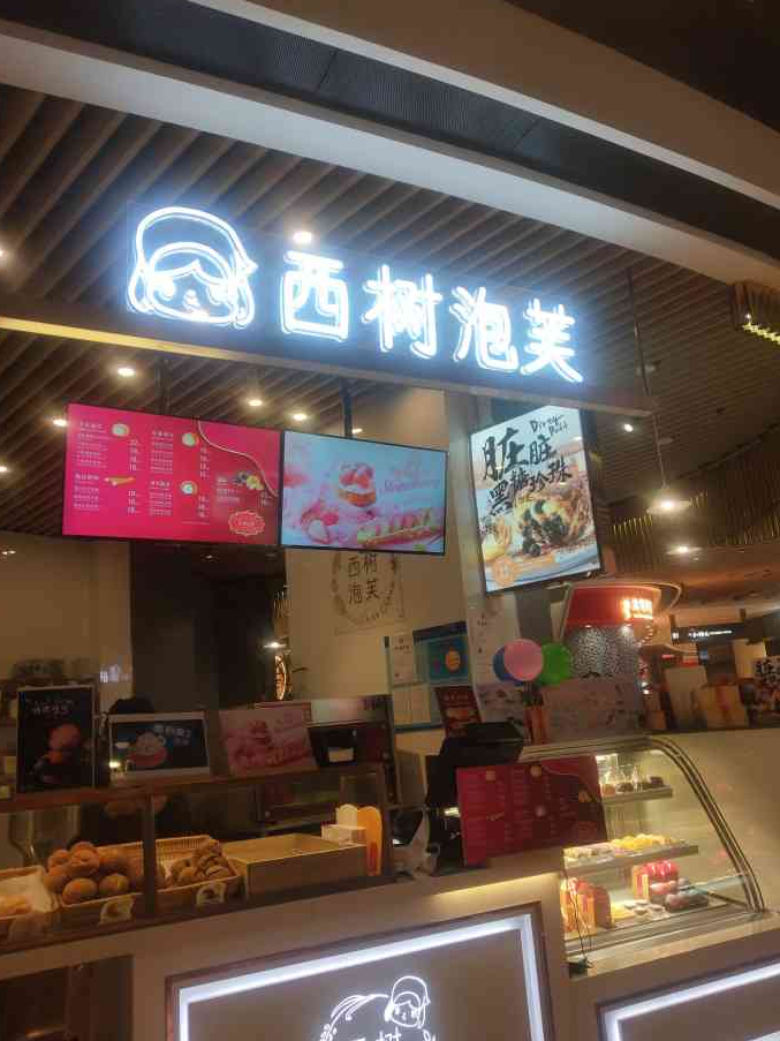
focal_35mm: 31
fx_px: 932
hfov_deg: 45.4
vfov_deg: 58.4
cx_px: 392
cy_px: 529
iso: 113
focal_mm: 3.95
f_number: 1.8
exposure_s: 1/100
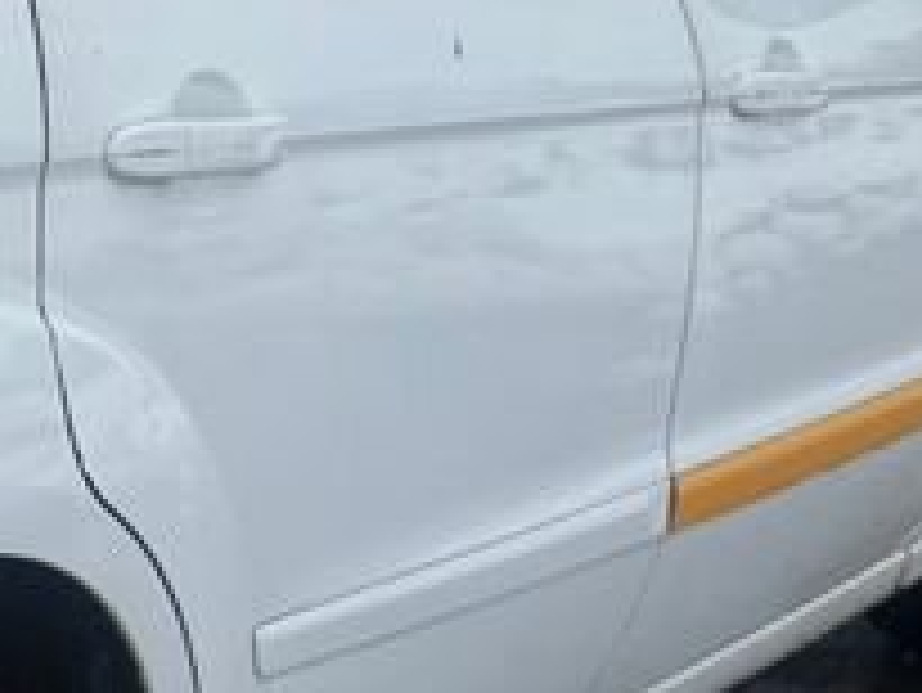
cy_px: 342
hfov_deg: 15.2
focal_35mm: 120
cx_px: -468
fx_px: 3198
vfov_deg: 12.4
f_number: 1.78
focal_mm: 6.76
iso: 80
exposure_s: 1/3759
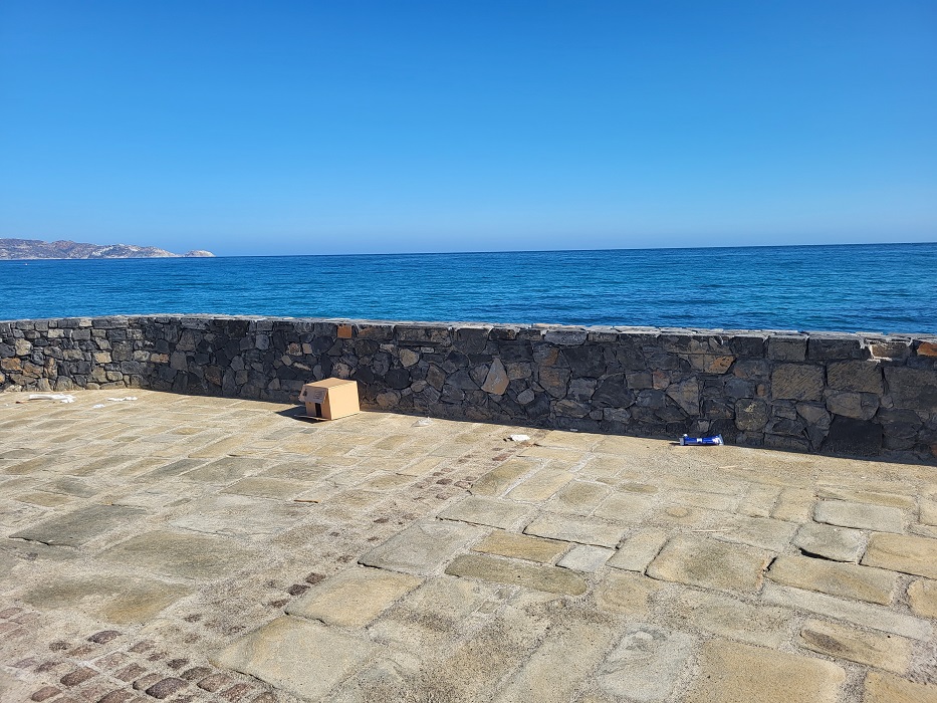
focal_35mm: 26
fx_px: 704
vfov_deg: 53.1
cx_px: 468
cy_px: 352
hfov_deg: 67.3
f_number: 1.8
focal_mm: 5.4
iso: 40
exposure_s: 1/2558
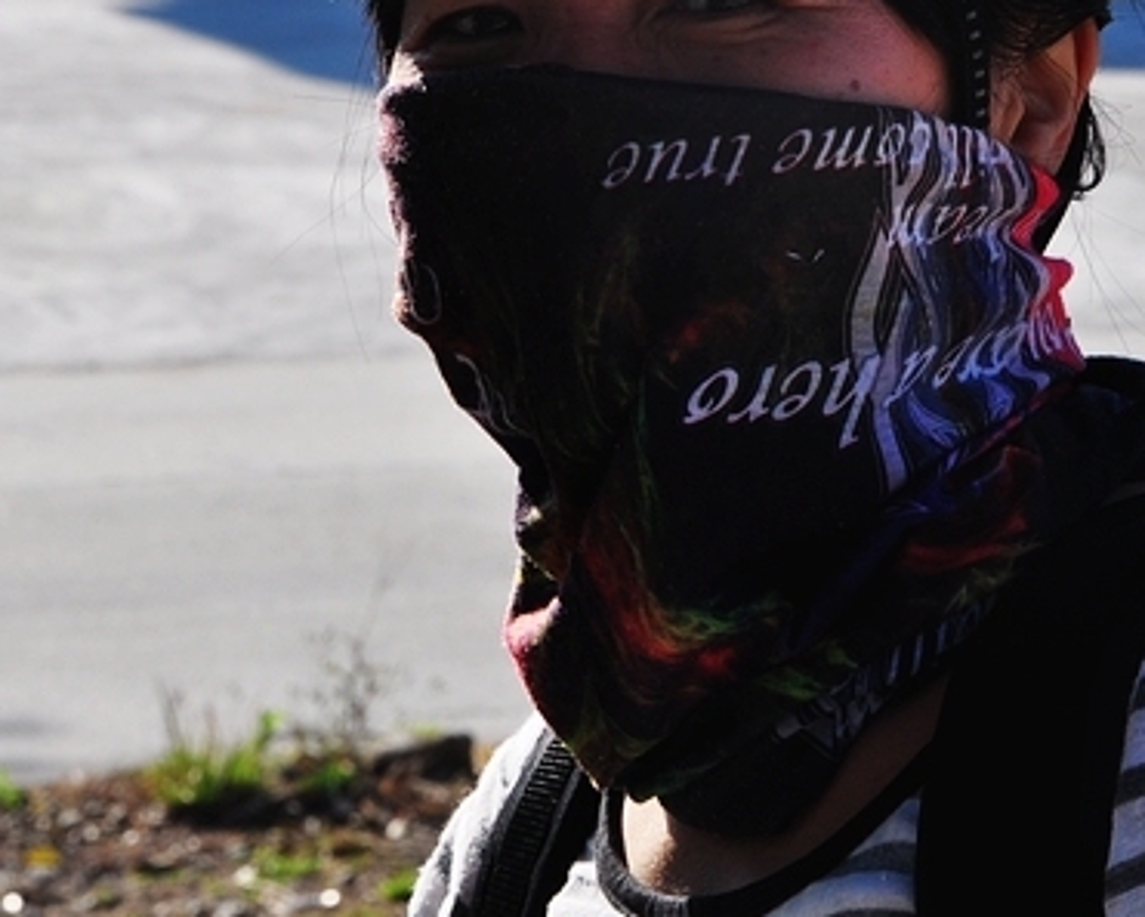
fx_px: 7186
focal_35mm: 212
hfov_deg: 9.1
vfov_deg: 7.3
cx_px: 784
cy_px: 110
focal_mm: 70
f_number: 14
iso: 200
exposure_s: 1/125
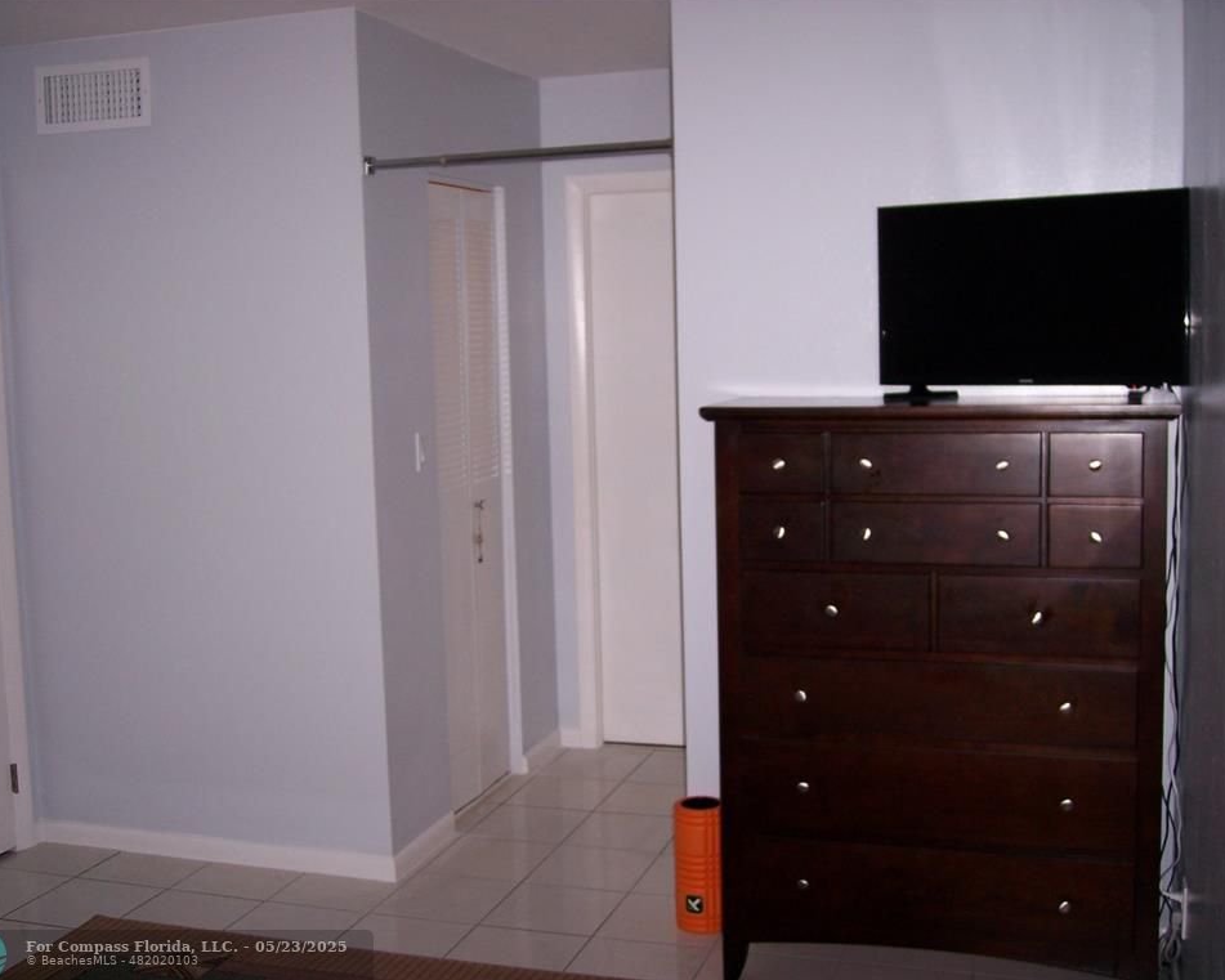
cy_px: 487
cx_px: 614
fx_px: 1487
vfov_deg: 36.5
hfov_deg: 44.8
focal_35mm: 41
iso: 100
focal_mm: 8
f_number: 2.8
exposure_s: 1/60
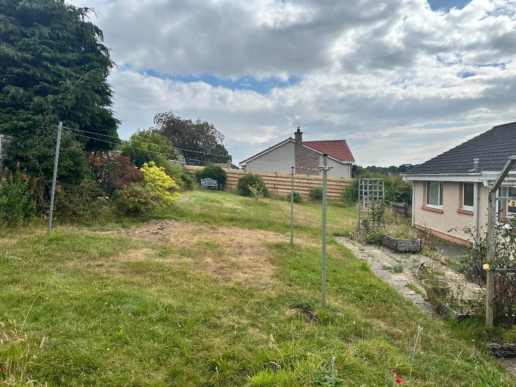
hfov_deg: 71.6
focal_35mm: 24
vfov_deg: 56.8
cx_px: 258
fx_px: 358
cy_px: 194
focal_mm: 6.86
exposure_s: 1/6623
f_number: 1.78
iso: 80
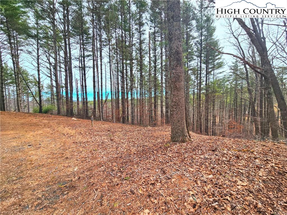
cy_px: 108
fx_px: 108
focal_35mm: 13
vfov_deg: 89.9
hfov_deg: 106.2
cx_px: 144
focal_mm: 2.2
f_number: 2.2
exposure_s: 1/1117
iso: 50
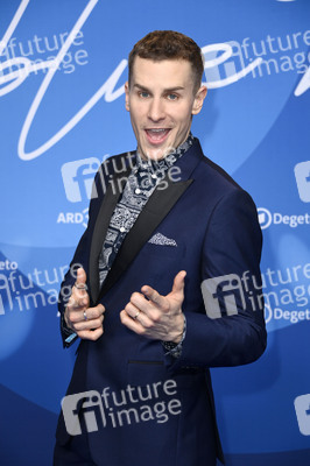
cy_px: 233
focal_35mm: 98
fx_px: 1268
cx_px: 155
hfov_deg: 13.9
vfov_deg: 20.8
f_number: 5.6
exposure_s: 1/250
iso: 1000
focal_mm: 98
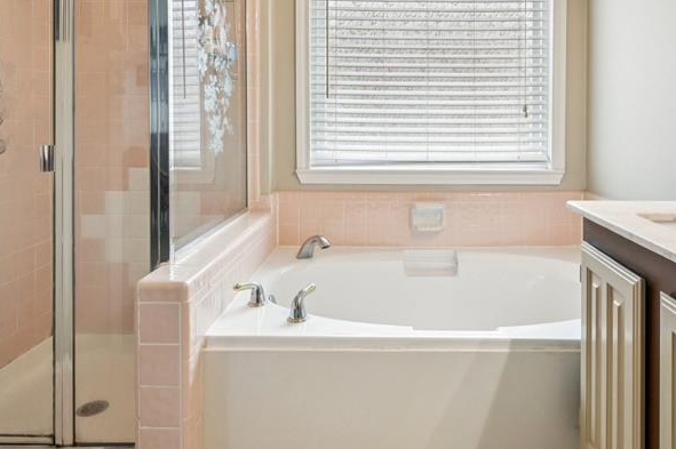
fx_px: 504
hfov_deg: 67.4
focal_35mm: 27
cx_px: 380
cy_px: 131
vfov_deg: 46.9
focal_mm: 15.5
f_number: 9
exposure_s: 1/30
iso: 250
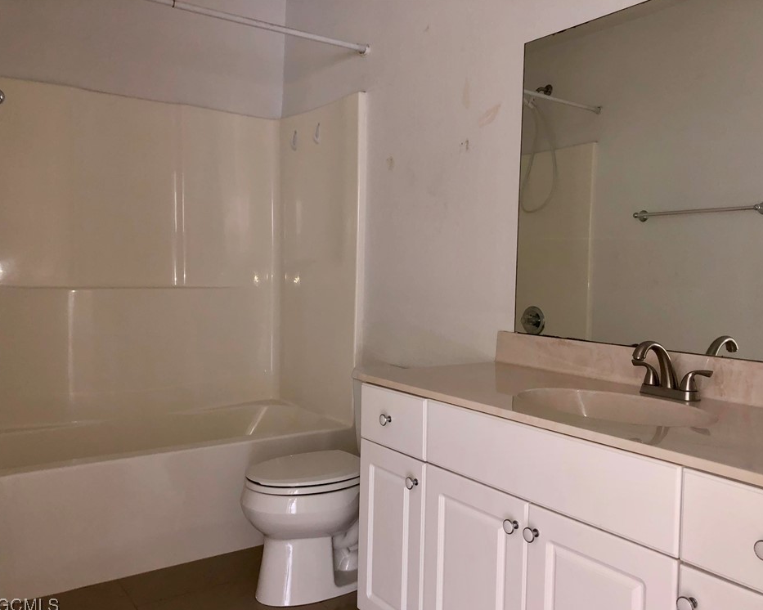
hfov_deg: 58.8
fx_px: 677
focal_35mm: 30
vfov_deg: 48.5
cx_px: 400
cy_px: 310
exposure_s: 1/5
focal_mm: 4
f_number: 1.8
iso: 64
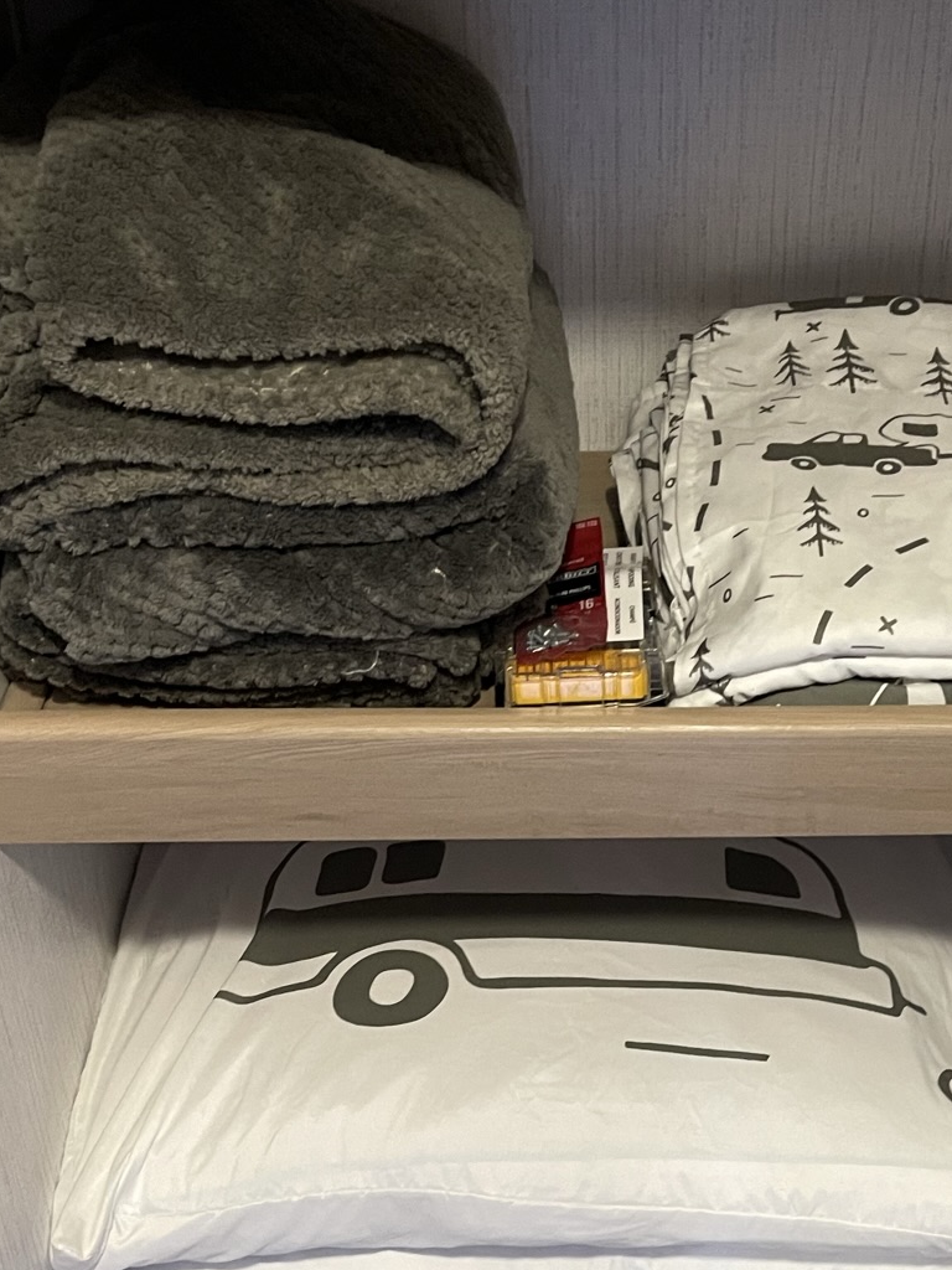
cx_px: 668
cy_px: 1022
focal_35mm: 52
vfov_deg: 35.6
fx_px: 1907
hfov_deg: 27.8
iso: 400
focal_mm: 5.1
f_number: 1.6
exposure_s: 1/60
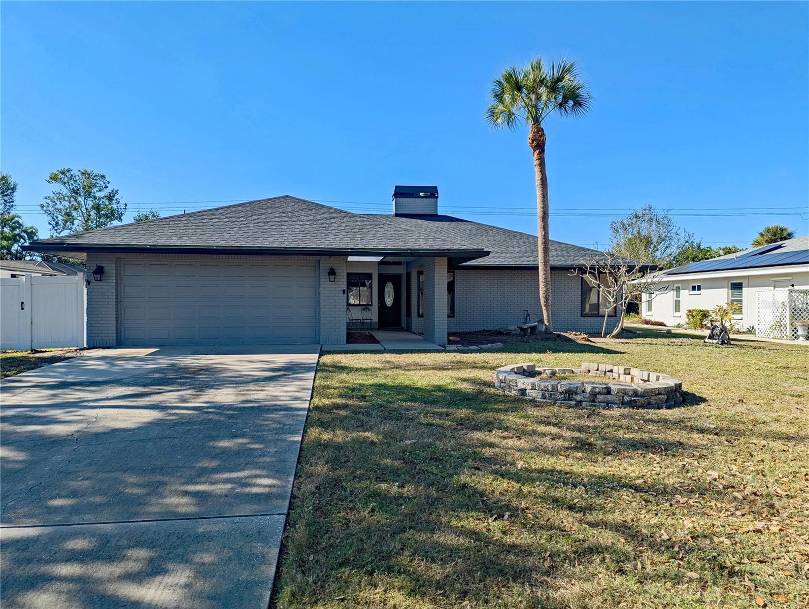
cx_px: 404
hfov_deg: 71.5
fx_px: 562
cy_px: 304
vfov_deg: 56.9
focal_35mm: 24
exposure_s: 1/1689
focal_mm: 6.81
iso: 46
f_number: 1.85
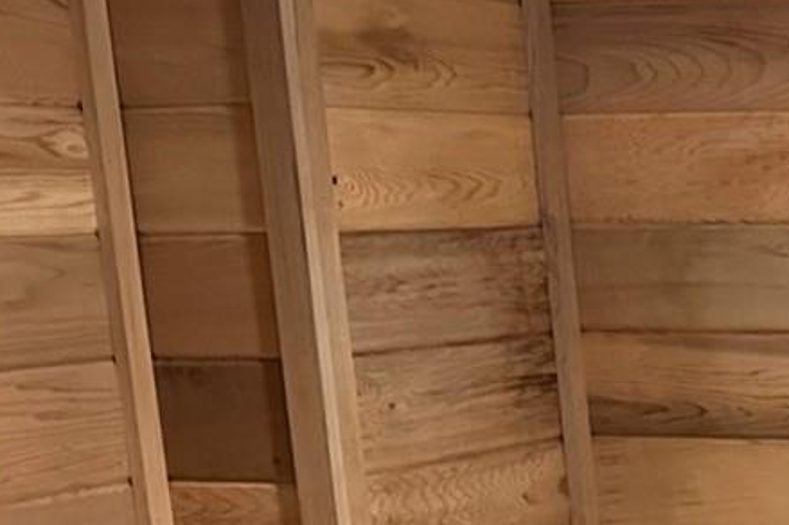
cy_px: 639
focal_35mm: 91
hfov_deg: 17.9
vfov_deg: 14.5
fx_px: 1993
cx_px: 1419
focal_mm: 6.86
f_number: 1.78
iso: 800
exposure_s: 1/60
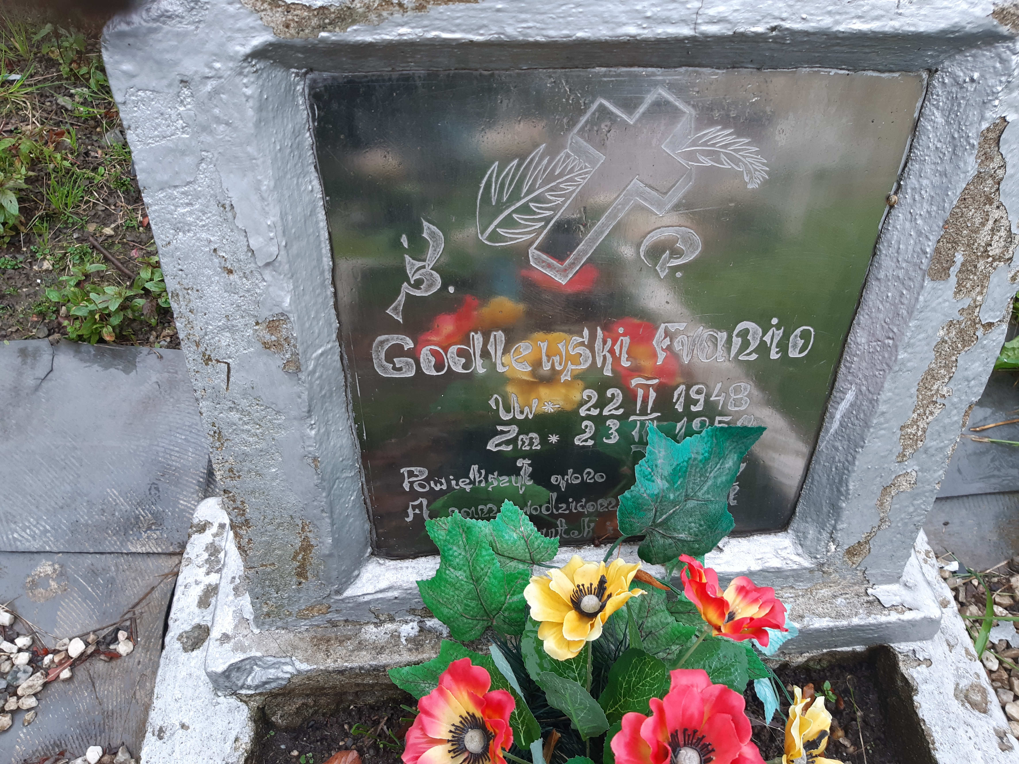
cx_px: 510
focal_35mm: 26
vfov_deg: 53.1
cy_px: 382
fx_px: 765
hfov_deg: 67.3
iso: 50
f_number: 1.7
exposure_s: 1/50
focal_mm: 3.92
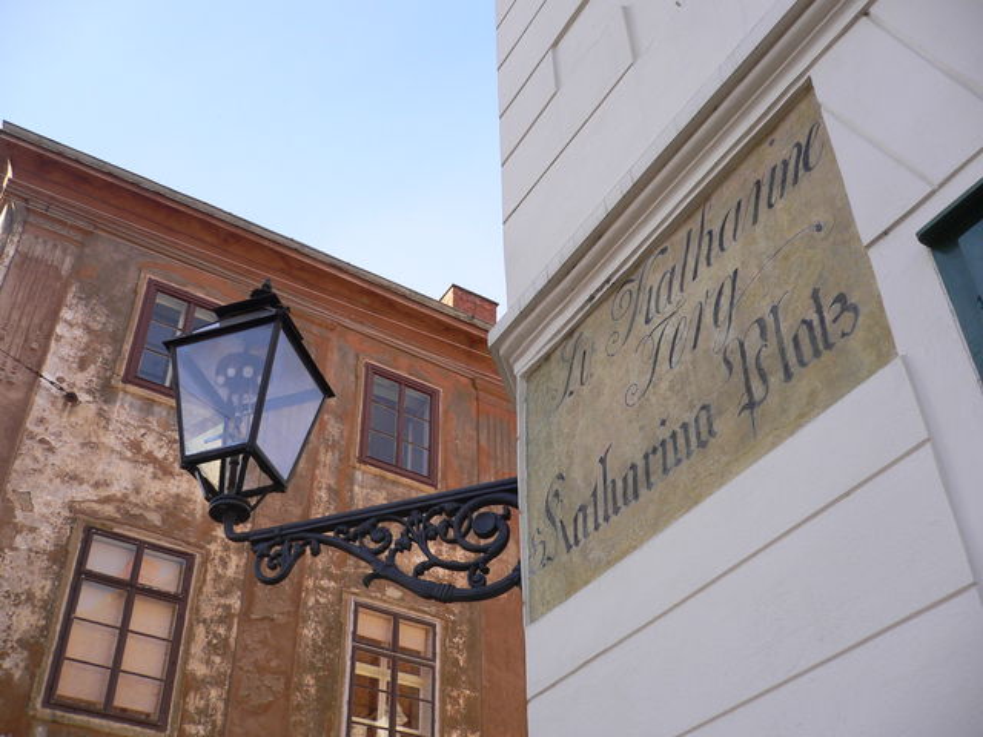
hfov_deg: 52.6
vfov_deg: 40.7
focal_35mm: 35
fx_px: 994
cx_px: 492
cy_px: 368
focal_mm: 5.8
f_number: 2.8
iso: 80
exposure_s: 1/400
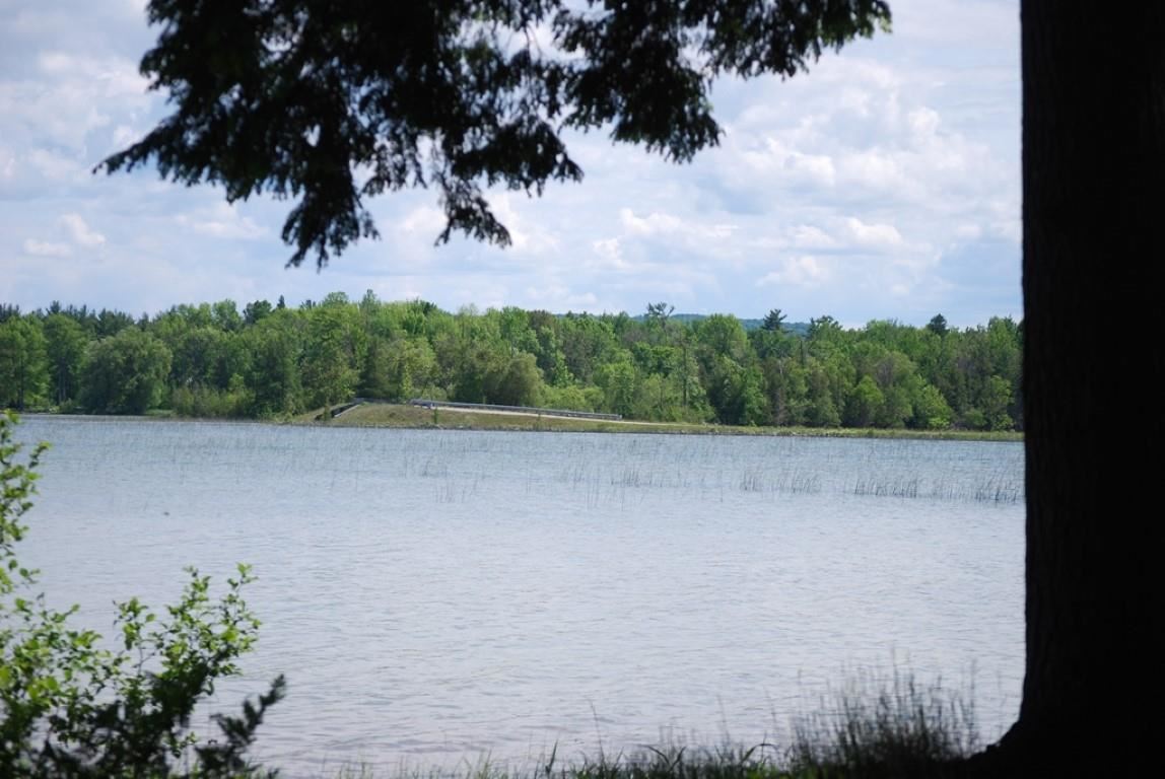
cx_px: 582
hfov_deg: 18.2
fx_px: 3644
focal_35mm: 112
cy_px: 390
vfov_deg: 12.2
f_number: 5.6
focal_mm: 75
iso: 100
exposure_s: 1/500
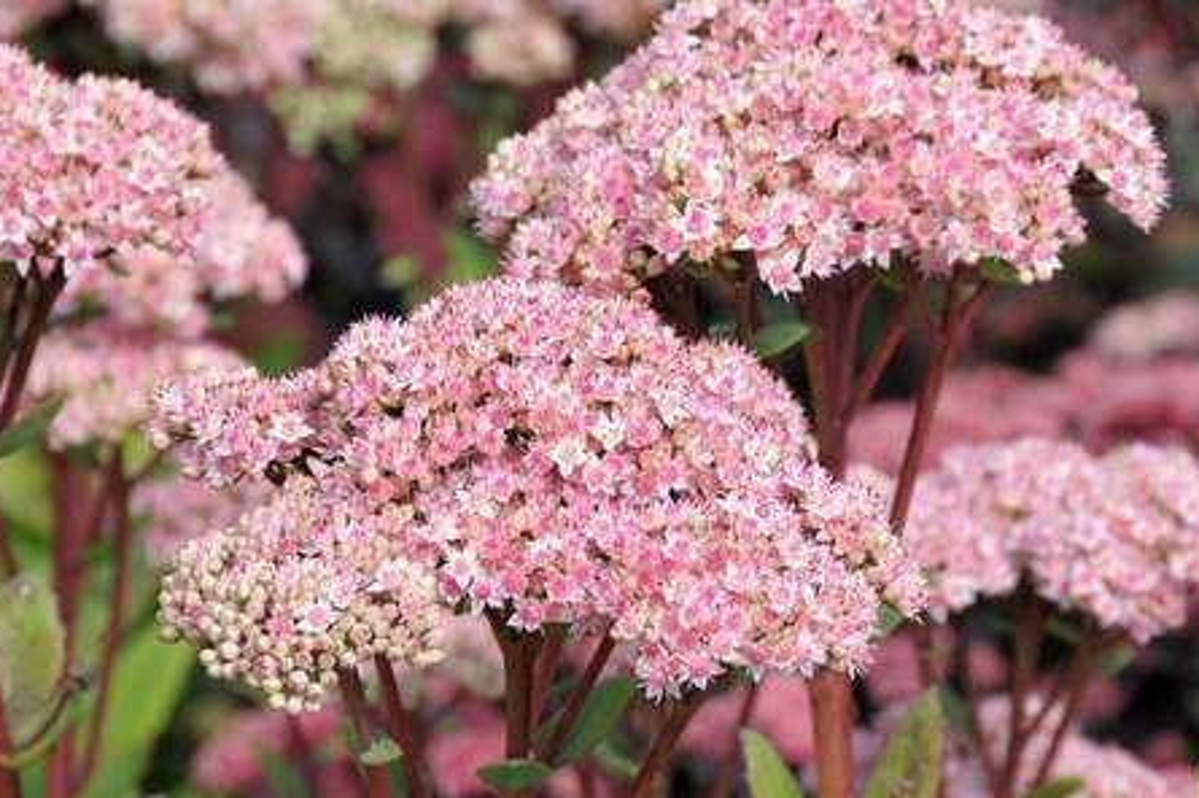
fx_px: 11215
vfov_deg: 4.1
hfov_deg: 6.1
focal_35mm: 337
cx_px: 612
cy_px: 404
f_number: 10
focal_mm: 200
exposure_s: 1/400
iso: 400
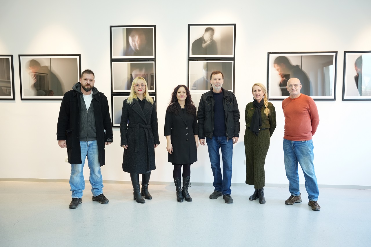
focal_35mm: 31
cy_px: 124
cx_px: 186
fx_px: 324
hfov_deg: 59.7
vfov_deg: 41.8
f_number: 2.8
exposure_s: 1/60
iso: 1000
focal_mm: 31.4
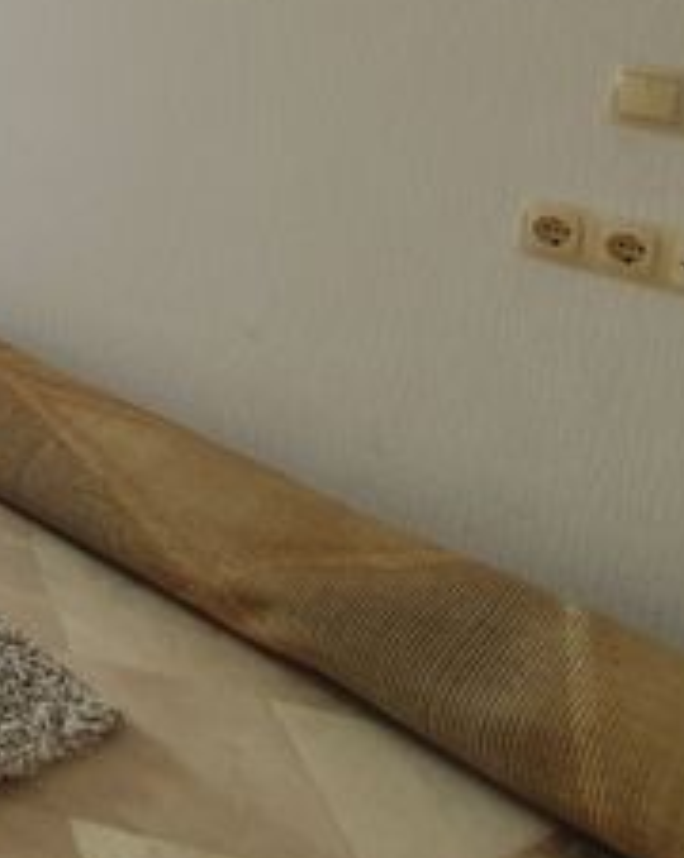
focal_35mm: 45
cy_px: -72
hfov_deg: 19.7
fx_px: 1142
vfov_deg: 35.6
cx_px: -657
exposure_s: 1/50
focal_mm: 1.8
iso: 64
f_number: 2.2
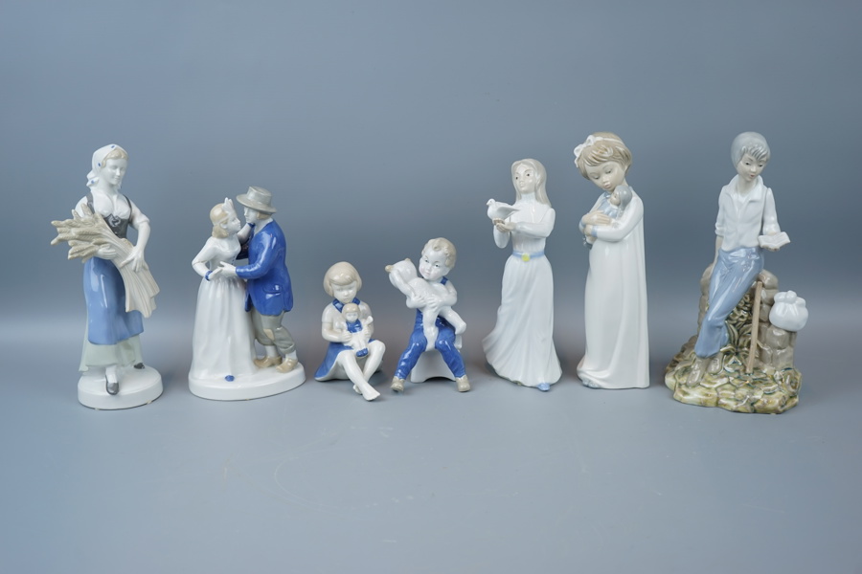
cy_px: 287
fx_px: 1221
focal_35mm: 51
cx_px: 431
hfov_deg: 38.9
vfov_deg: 26.5
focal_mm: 51
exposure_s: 1/60
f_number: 4.5
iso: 100
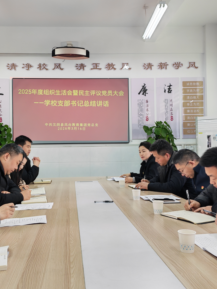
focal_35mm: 39
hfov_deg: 36.7
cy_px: 145
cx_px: 88
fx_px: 326
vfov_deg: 47.9
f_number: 1.9
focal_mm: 6.12
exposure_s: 1/60
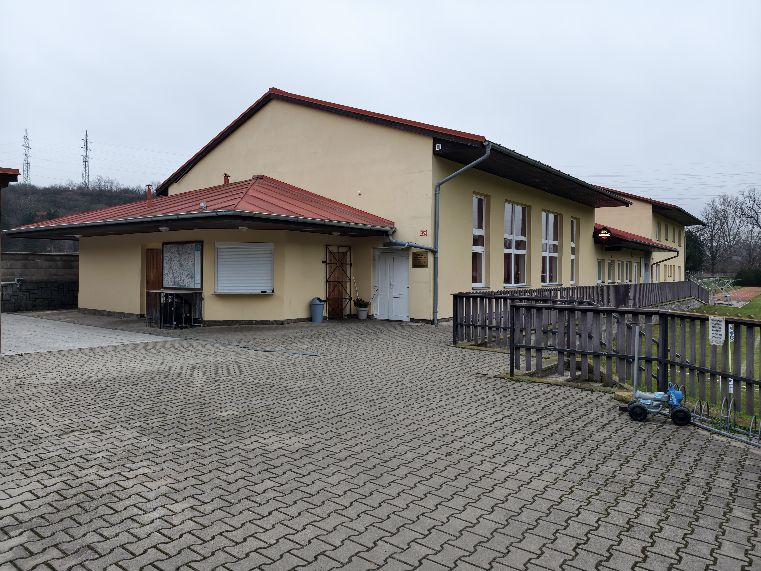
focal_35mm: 24
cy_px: 286
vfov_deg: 56.8
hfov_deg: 71.6
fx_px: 528
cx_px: 380
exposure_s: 1/2404
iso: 2120
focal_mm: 7
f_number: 1.57
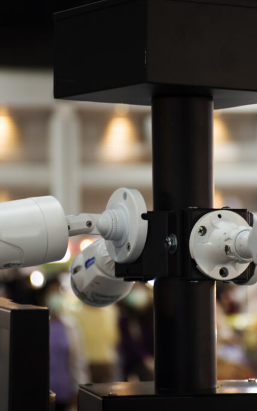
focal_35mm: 161
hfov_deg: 8.1
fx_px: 1806
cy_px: 206
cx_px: 154
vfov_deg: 13.0
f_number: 5
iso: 200
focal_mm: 70
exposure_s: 1/13
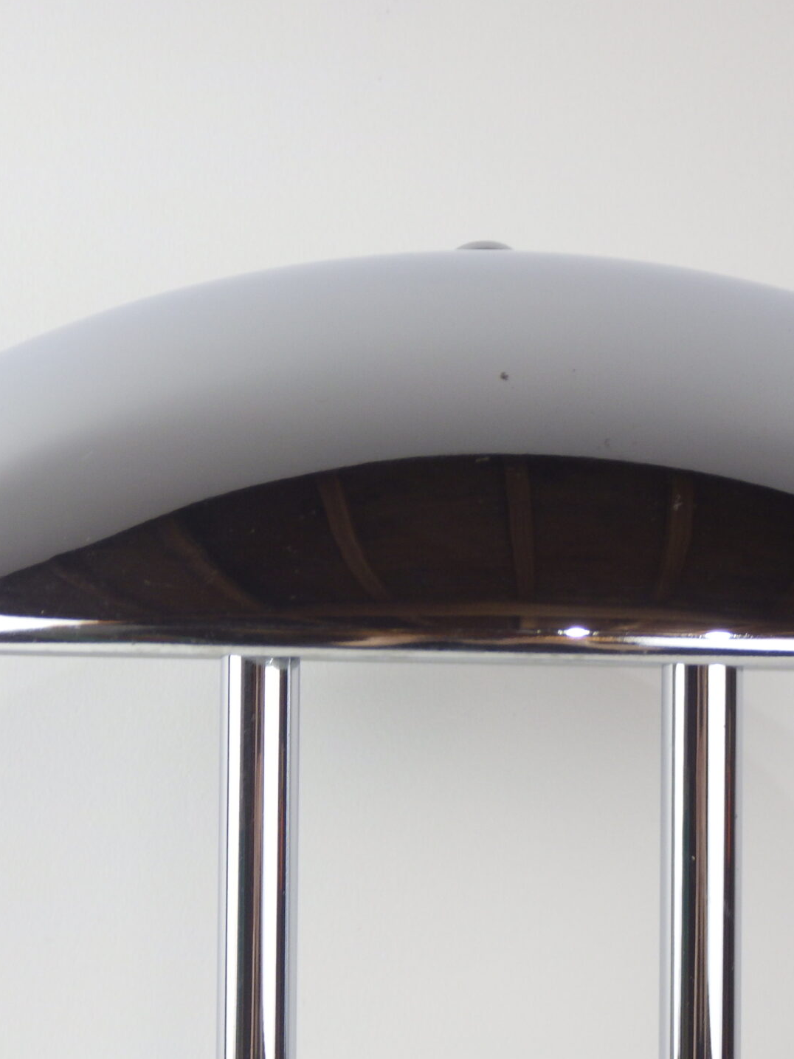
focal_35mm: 83
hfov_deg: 17.7
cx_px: 209
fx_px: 2538
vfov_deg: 23.6
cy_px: 529
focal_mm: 11.1
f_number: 4.6
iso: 125
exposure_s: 1/20
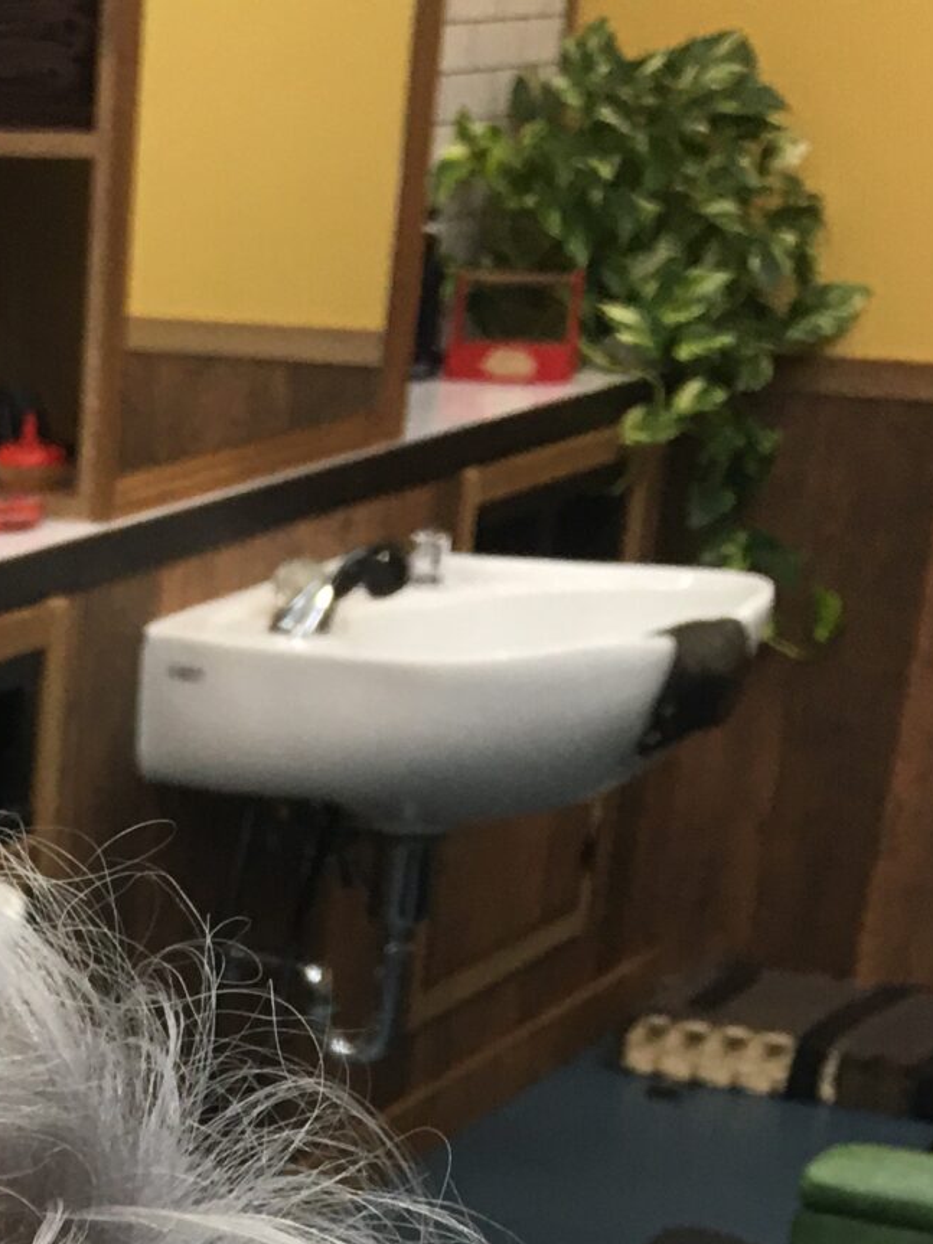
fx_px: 3091
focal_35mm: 86
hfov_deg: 16.1
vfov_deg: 19.8
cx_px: -362
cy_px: 1844
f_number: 2.2
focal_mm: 4.15
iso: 32
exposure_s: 1/30
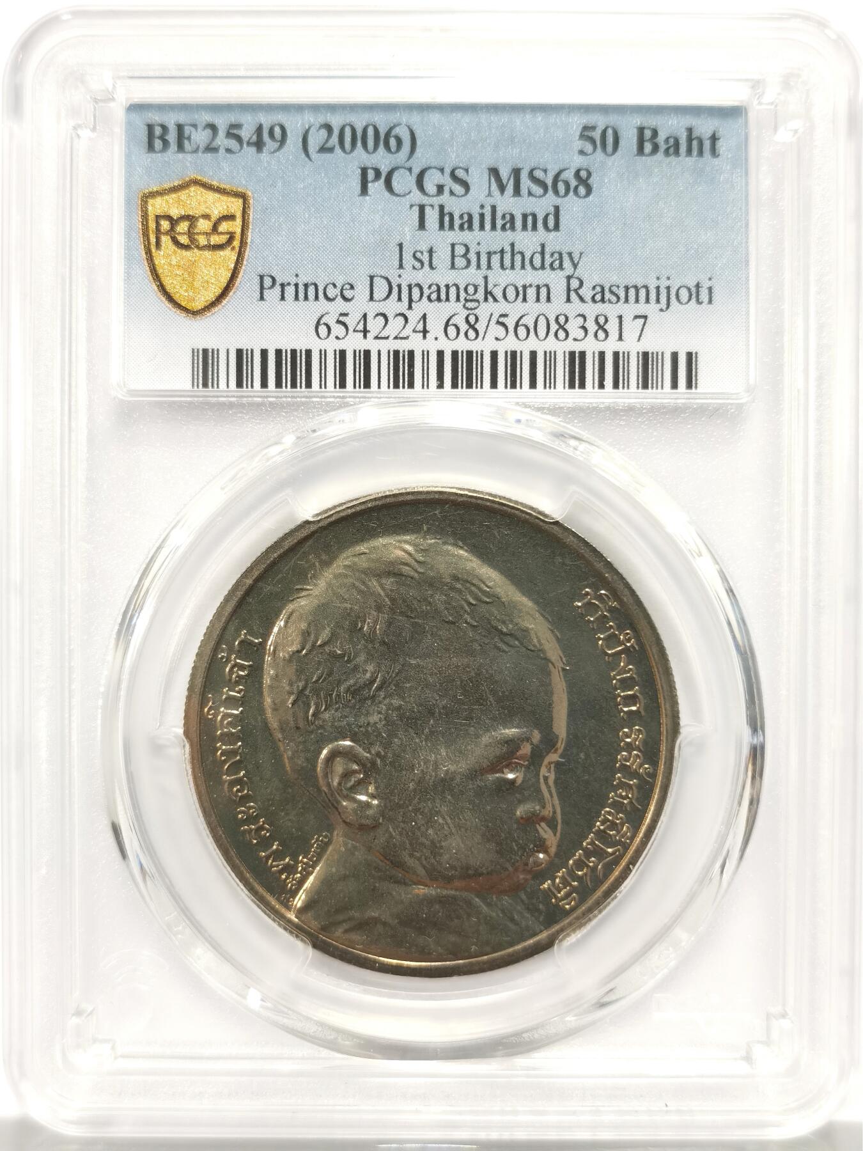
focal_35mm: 54
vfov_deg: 35.5
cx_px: 432
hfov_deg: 27.0
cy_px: 576
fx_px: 1795
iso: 200
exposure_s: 1/100
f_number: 16
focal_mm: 5.56
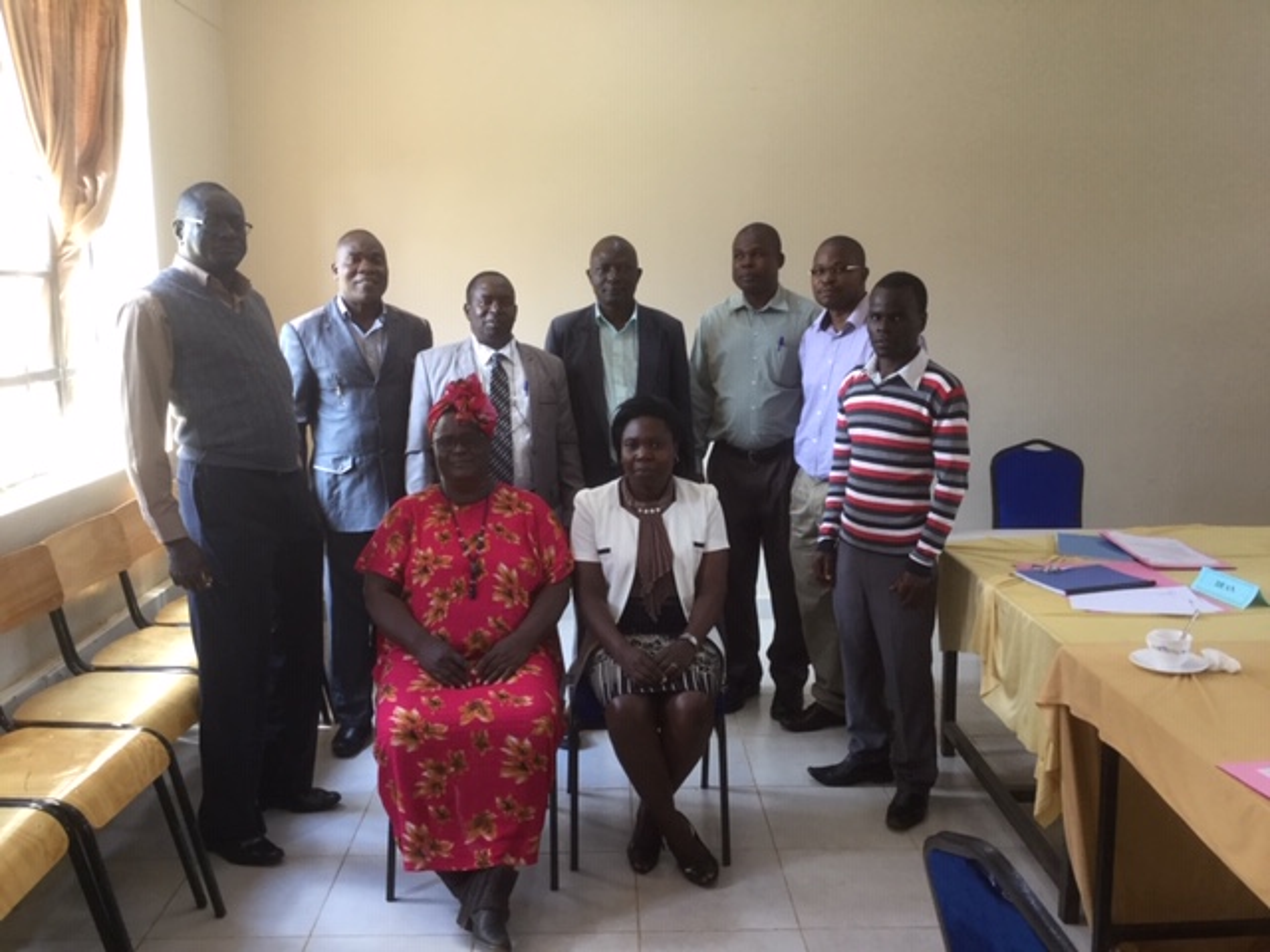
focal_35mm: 31
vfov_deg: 45.4
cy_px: 476
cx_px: 635
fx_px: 1137
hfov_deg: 58.4
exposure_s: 1/33
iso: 100
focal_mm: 3.3
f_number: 2.4
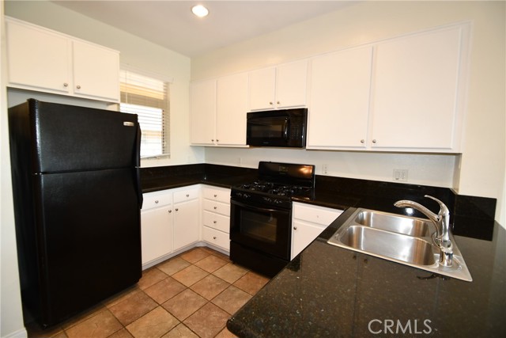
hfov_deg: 100.4
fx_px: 211
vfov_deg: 77.4
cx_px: 253
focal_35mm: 15
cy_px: 169
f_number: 4
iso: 400
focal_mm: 10
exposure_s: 1/60
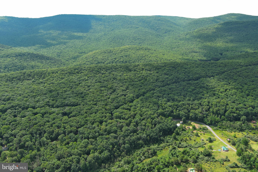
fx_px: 208
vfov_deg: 45.0
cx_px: 129
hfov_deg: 63.7
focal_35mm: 29
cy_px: 86
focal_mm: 10.57
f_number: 2.8
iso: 100
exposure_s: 1/596
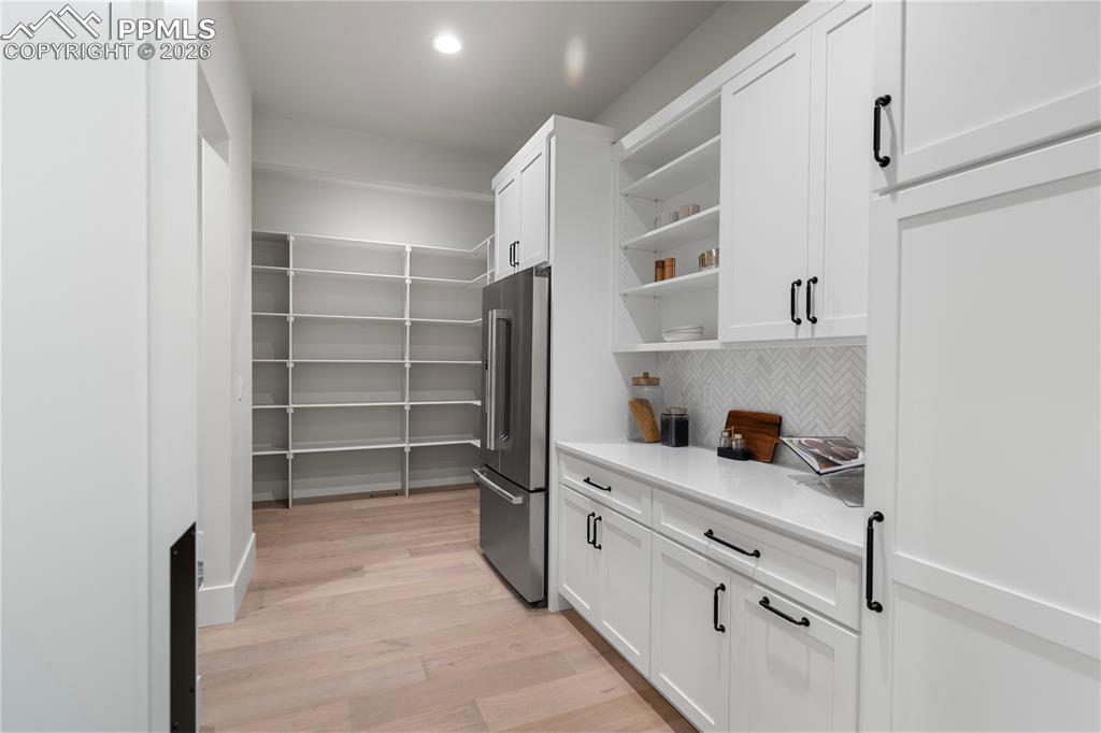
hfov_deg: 93.3
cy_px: 366
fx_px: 520
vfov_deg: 70.4
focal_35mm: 17
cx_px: 550
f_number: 8
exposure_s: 3.2
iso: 500
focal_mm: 17
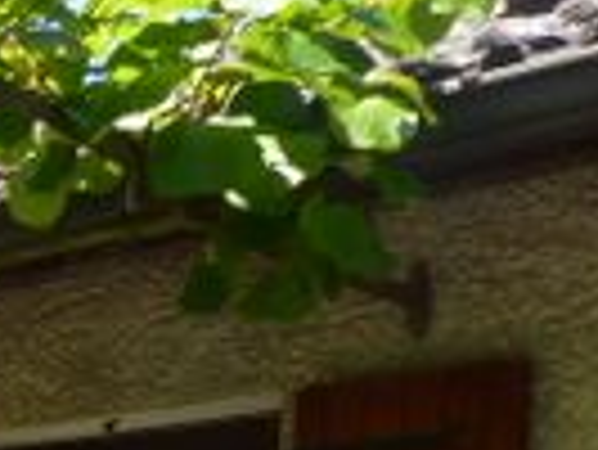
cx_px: -661
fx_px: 1954
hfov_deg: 14.1
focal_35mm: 113
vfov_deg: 12.2
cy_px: 760
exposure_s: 1/250
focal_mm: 4.5
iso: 100
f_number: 4
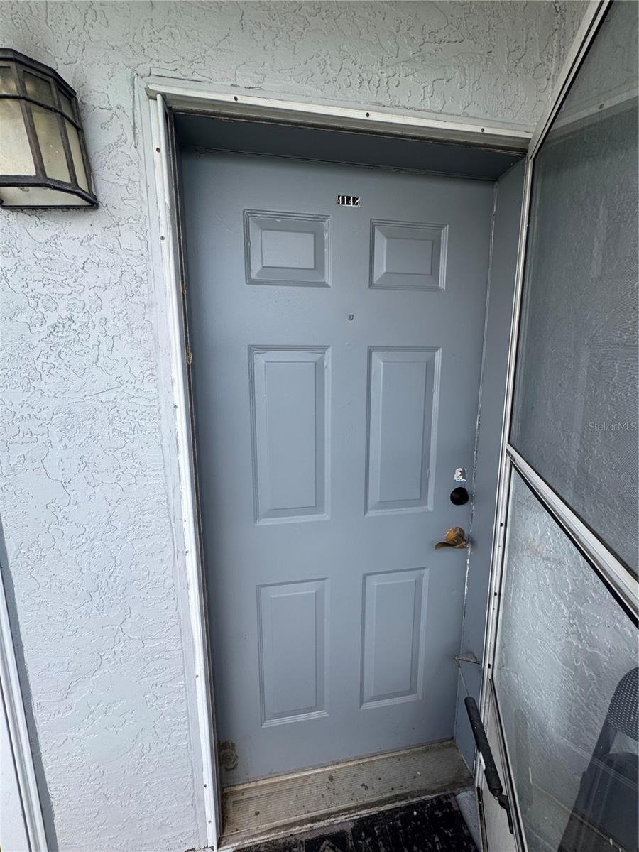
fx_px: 345
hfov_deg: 85.7
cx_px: 320
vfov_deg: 102.1
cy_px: 426
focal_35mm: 14
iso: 40
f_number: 2.2
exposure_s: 1/252
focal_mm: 2.22
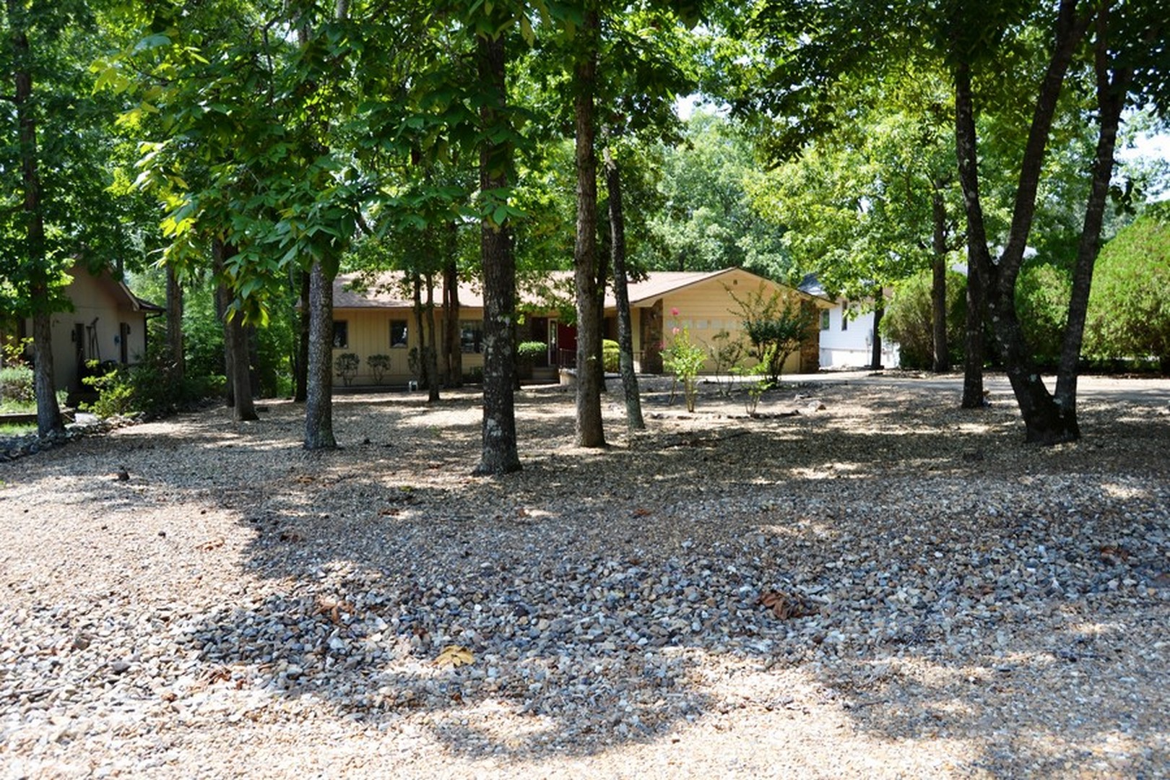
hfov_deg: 67.4
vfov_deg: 47.9
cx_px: 585
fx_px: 877
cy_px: 390
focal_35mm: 27
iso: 100
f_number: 5.6
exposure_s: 1/125
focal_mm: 18
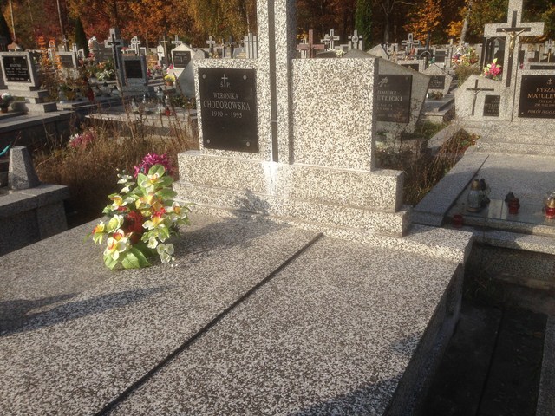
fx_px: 529
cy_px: 208
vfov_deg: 42.9
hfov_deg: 55.4
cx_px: 278
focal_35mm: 33
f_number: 2.4
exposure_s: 1/1466
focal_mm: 4.12
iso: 50
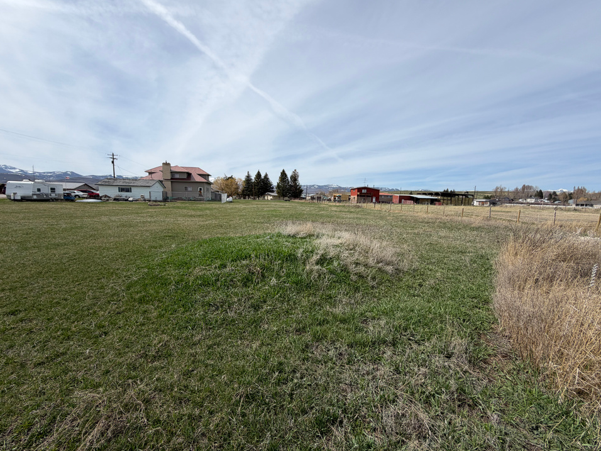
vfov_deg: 81.7
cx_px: 304
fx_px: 260
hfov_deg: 98.2
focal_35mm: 15
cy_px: 230
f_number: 2.2
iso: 20
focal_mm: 2.22
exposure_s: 1/1368
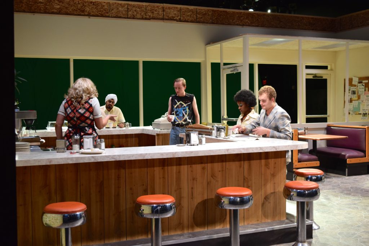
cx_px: 184
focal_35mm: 45
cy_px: 123
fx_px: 461
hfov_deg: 43.6
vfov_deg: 29.9
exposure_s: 1/125
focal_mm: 30
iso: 800
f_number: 5.6
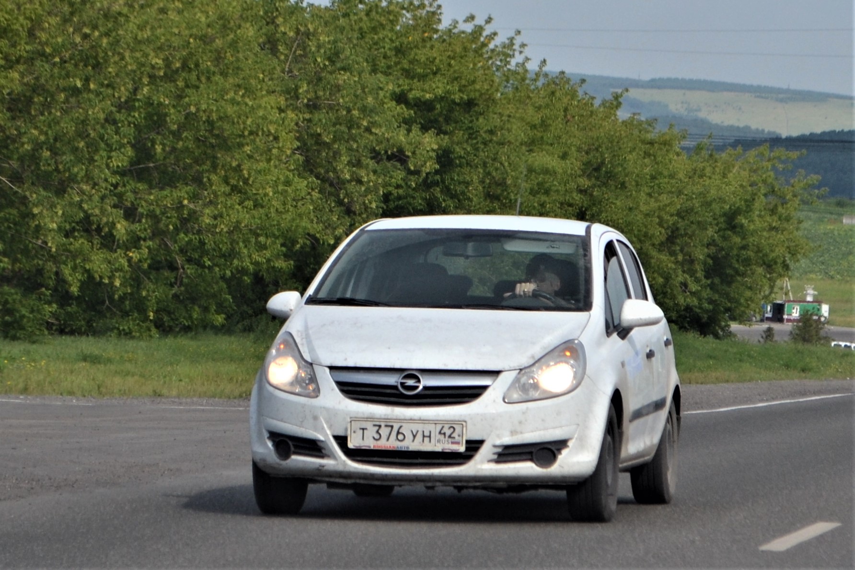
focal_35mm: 82
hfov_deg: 24.6
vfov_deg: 16.6
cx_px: 428
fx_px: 1960
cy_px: 285
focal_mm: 55
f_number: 5.6
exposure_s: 1/1250
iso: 400
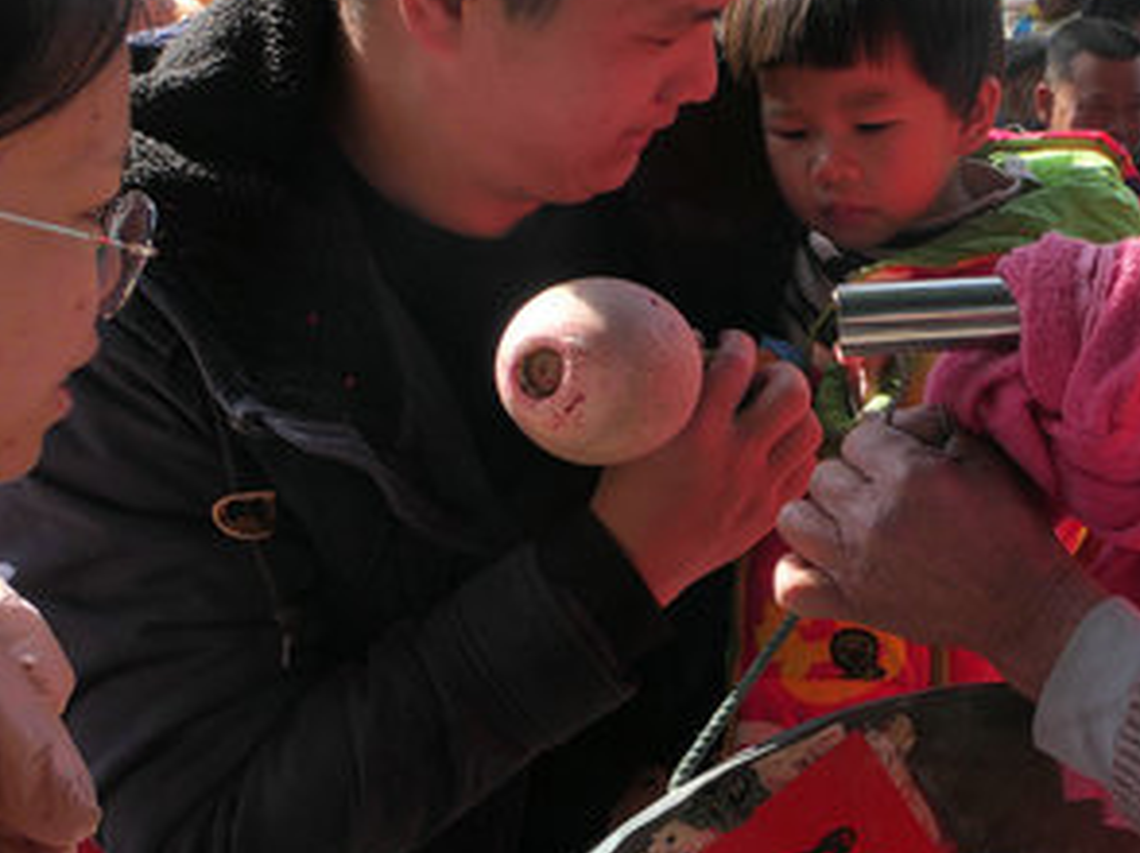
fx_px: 1810
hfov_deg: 32.8
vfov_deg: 26.4
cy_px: 533
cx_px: 1074
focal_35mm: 55
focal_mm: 8.8
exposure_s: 1/400
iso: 125
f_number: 4
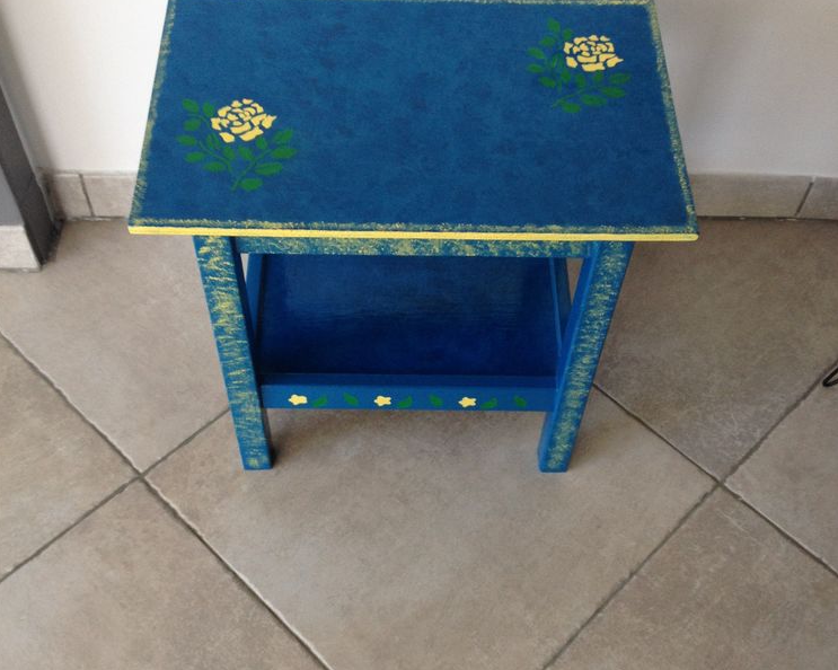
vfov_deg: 32.7
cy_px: 388
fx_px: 1141
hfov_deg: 40.3
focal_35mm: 46
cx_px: 416
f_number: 2.4
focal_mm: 4.28
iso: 64
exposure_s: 1/60
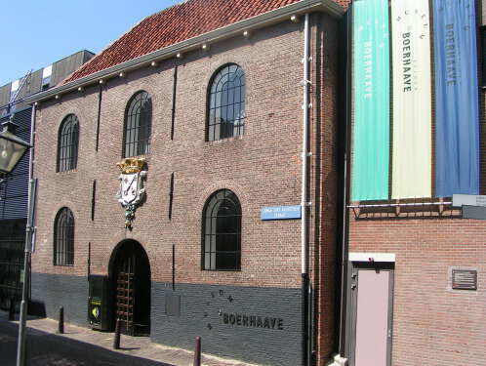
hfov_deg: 48.9
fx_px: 534
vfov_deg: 37.8
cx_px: 243
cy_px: 183
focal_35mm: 38
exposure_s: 1/320
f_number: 5.6
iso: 50
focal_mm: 5.8
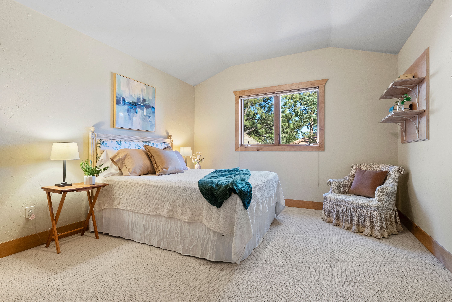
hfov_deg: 93.2
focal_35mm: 17
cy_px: 151
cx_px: 226
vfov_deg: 70.5
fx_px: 214
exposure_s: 1/4
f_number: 9
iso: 640
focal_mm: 17
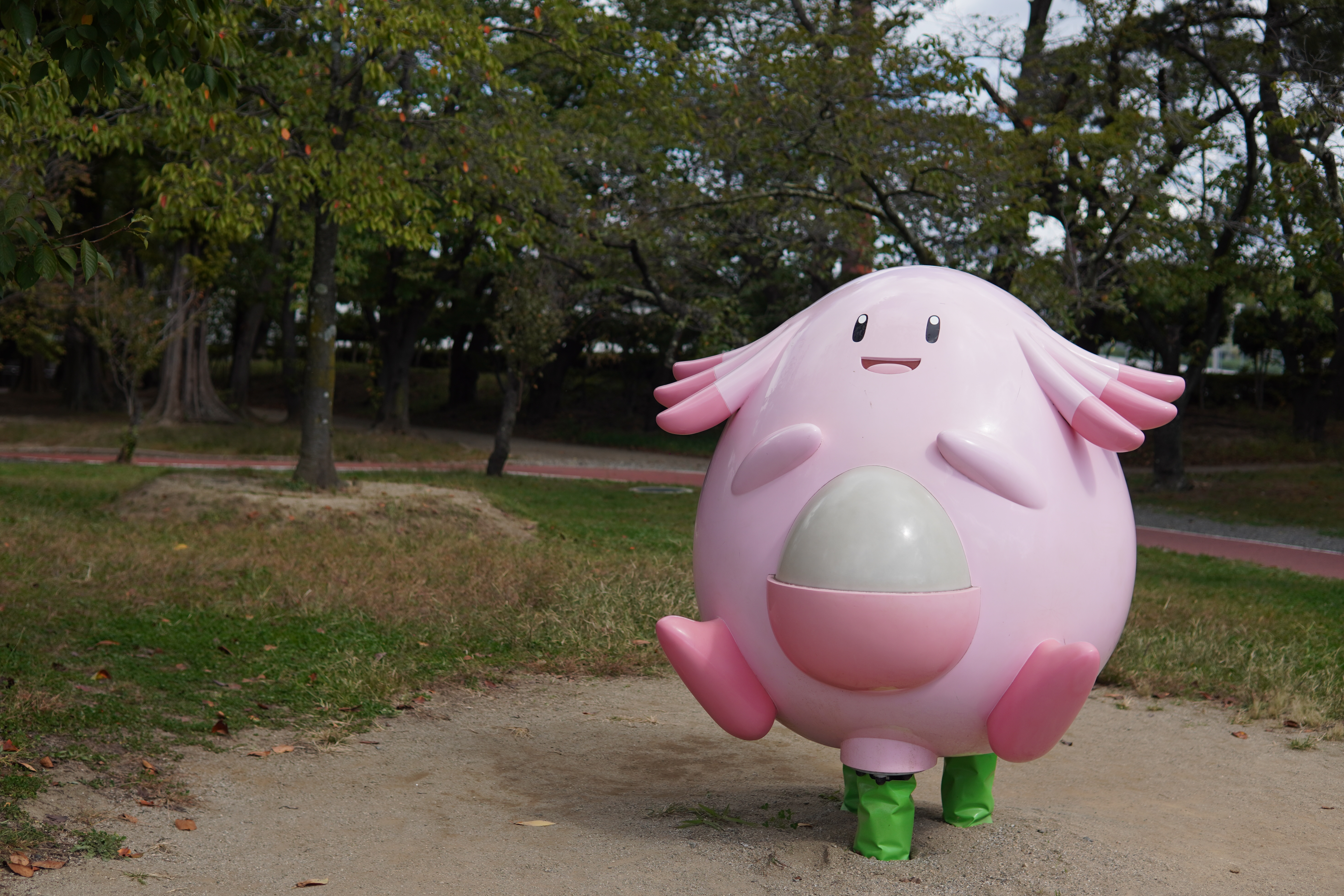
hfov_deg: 42.7
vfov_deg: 29.2
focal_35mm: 46
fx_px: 1717
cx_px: 678
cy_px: 442
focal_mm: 30
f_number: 2.5
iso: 100
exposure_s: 1/1250
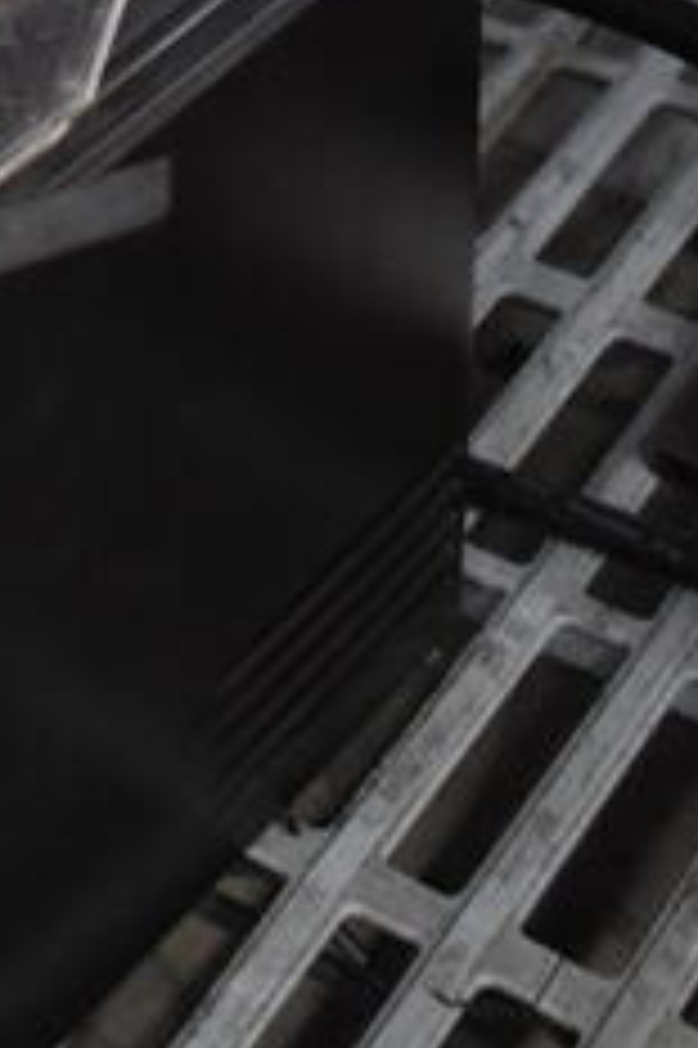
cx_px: -500
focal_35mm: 106
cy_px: -421
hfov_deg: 12.0
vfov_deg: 17.7
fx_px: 3087
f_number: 3.5
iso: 2500
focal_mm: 18
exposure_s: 1/30
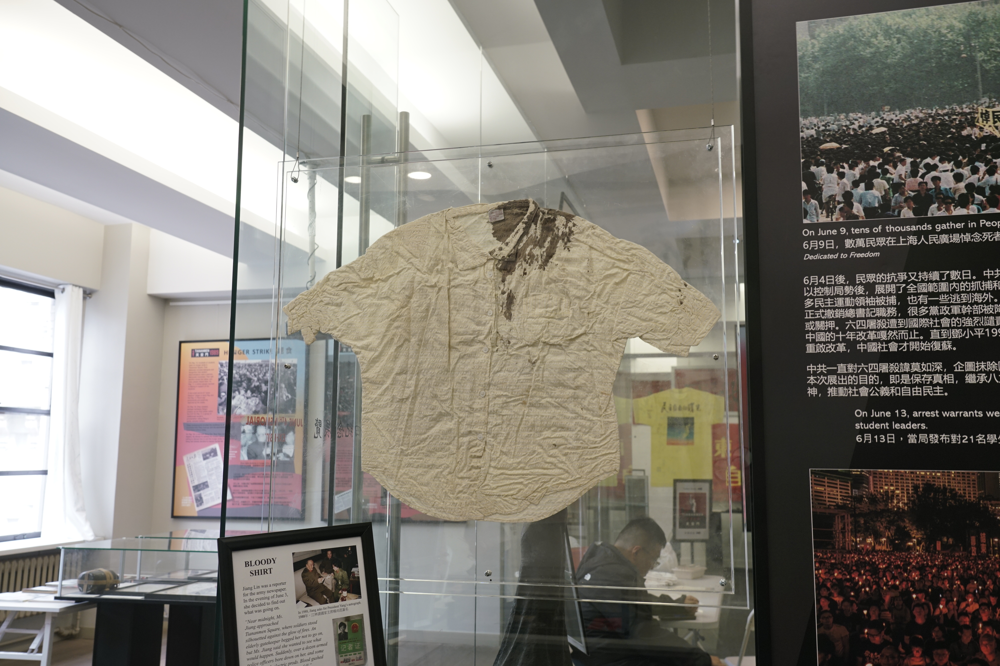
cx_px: 500
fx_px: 889
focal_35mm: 32
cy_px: 333
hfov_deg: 58.7
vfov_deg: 41.1
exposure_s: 1/30
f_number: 7.1
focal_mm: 32
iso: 800
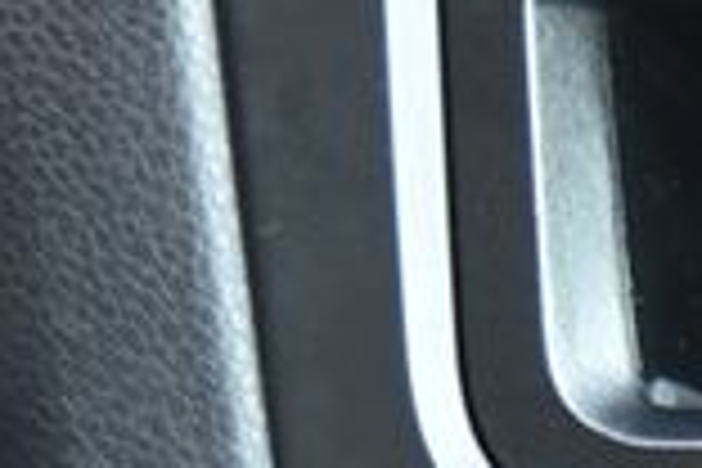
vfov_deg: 3.0
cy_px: 495
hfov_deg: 4.4
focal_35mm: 460
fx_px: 8969
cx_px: 1544
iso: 500
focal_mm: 70
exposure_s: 1/13
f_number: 4
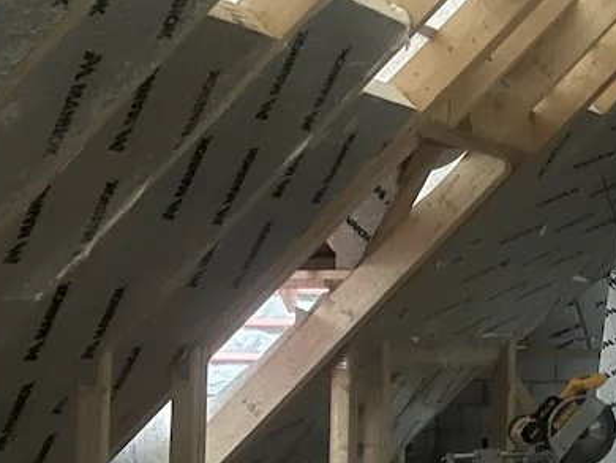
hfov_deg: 21.7
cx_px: 826
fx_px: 1424
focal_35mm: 80
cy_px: 254
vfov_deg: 18.4
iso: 640
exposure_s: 1/17
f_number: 1.6
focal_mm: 5.1
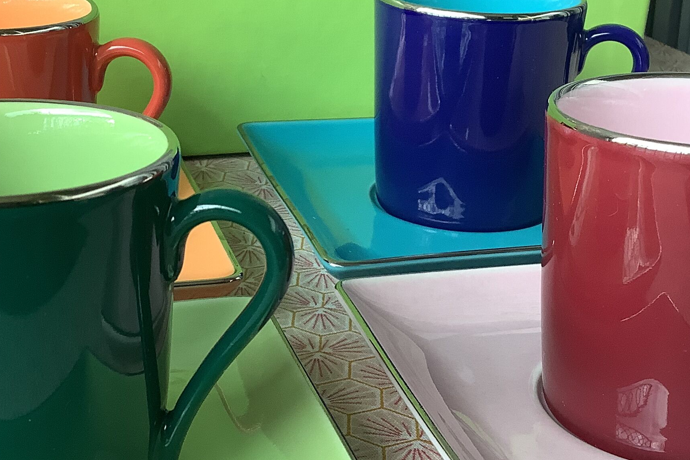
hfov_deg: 32.9
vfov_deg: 22.2
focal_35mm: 61
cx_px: 308
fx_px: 1169
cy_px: 190
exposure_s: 1/60
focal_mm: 3.3
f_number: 2.4
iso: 50
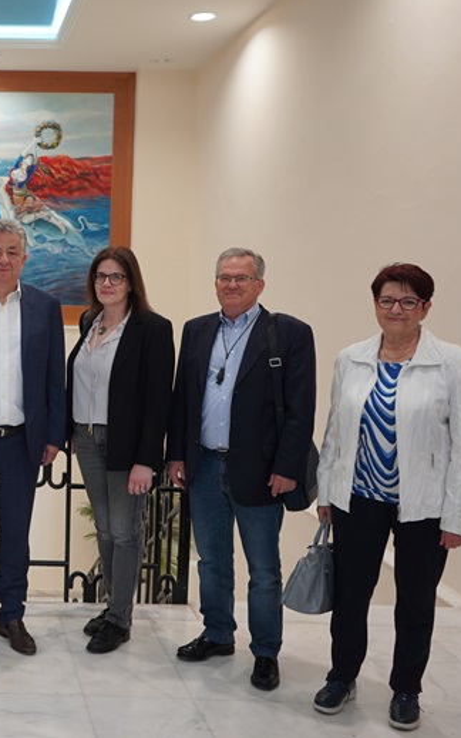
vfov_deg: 45.3
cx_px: -67
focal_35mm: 44
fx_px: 884
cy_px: 361
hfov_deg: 26.5
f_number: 4
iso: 1250
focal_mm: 28
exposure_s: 1/160
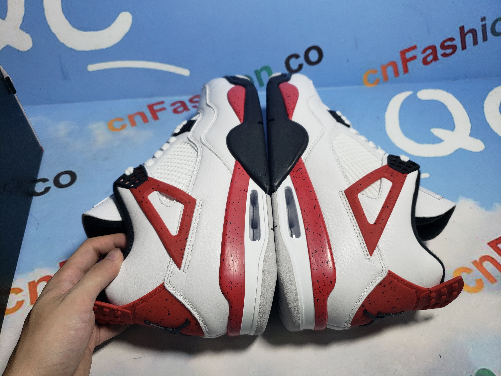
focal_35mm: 26
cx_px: 250
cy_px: 188
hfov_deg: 67.3
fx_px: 376
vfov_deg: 53.1
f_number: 1.5
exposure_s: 1/537
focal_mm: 4.3
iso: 50
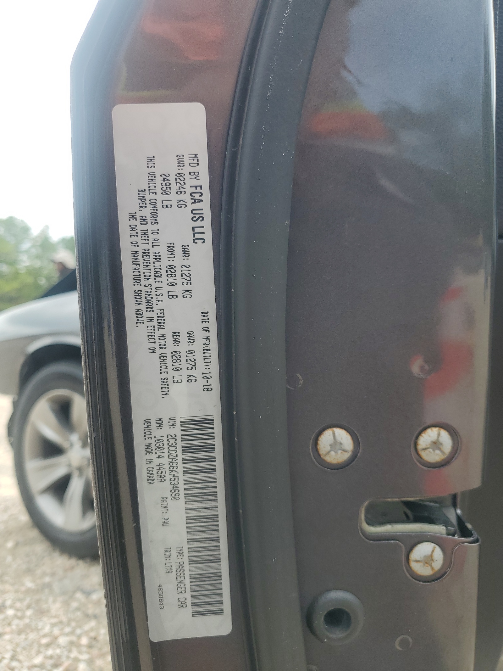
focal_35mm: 26
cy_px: 336
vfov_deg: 67.3
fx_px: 504
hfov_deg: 53.1
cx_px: 252
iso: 50
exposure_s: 1/769
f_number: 1.5
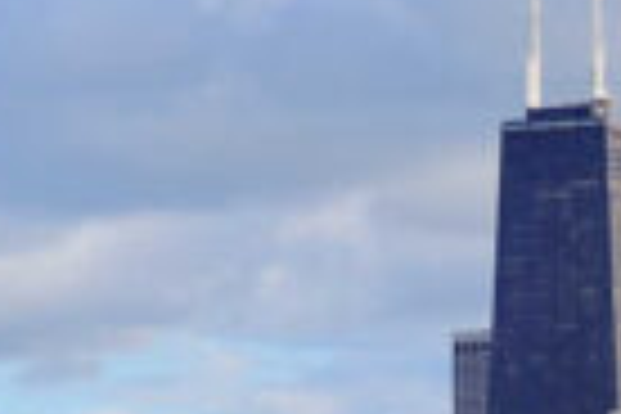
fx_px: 5261
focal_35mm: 305
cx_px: 441
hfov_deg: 6.8
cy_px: 790
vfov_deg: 4.5
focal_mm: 55
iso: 200
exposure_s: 1/125
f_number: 8
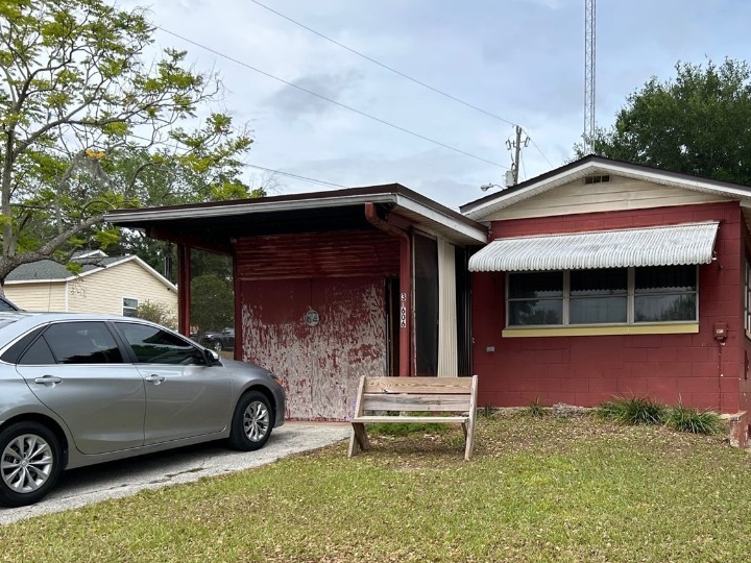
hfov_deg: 49.1
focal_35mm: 37
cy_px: 377
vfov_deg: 38.2
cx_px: 512
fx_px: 803
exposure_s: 1/1449
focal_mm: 5.7
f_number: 1.5
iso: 50
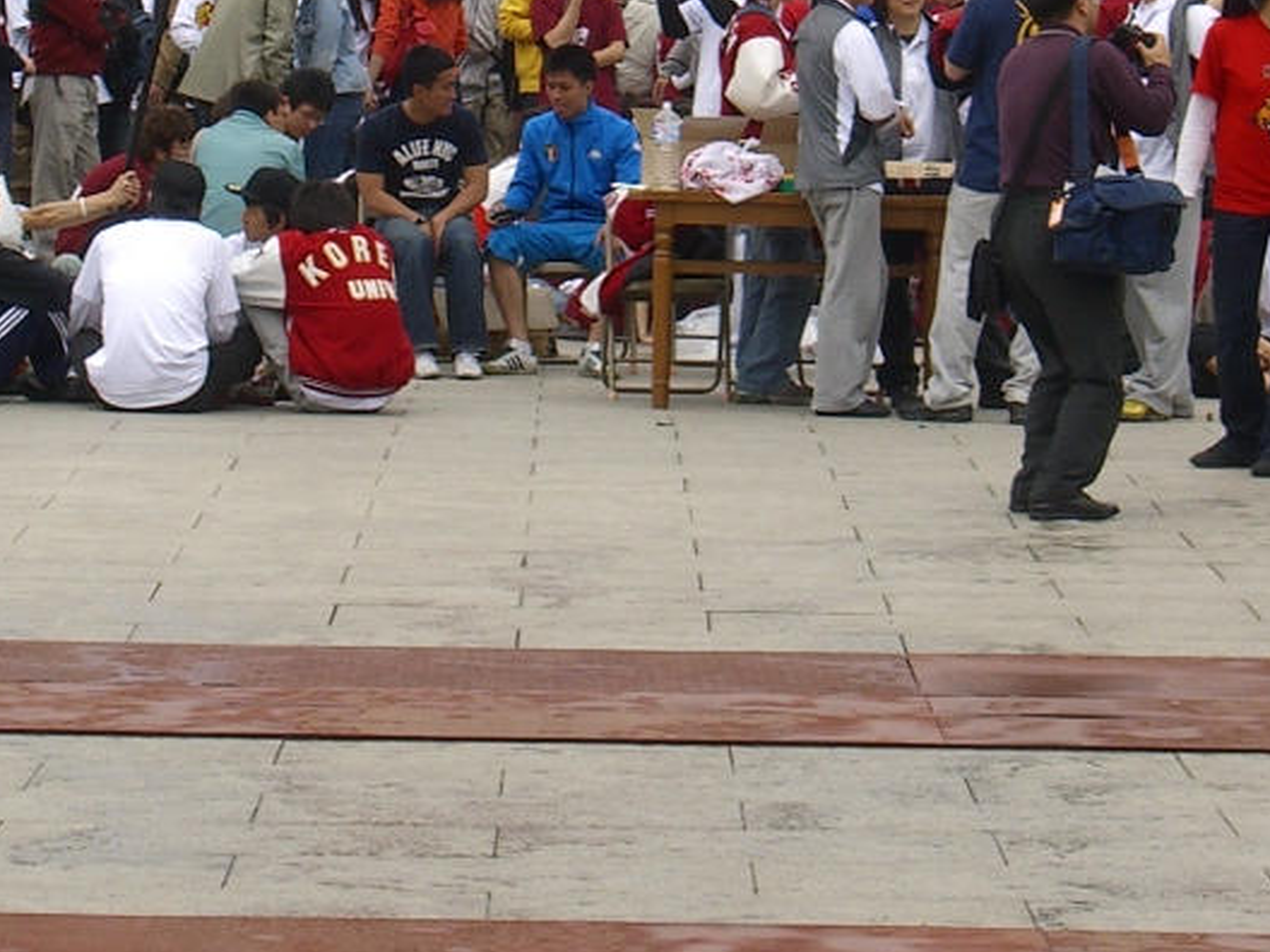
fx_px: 7558
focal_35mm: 206
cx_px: 664
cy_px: -144
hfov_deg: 9.6
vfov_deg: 7.2
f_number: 5.6
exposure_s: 1/250
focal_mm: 14.2
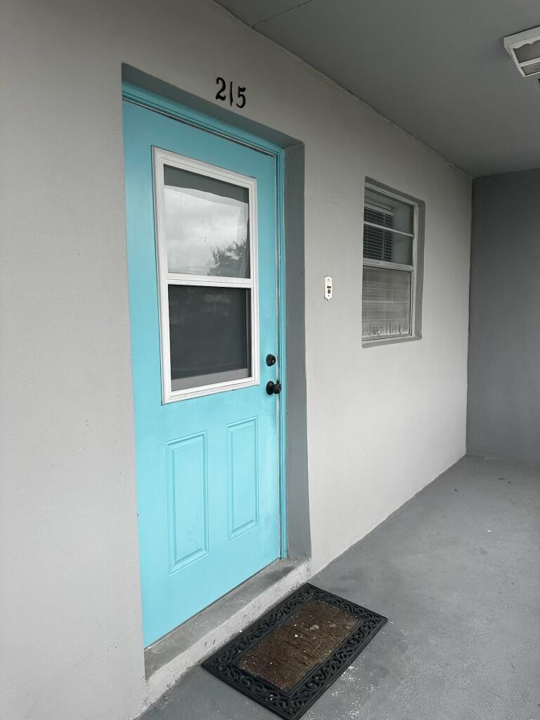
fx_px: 499
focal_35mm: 24
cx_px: 270
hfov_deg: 56.8
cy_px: 360
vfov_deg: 71.6
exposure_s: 1/650
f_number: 1.78
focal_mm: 6.86
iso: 80
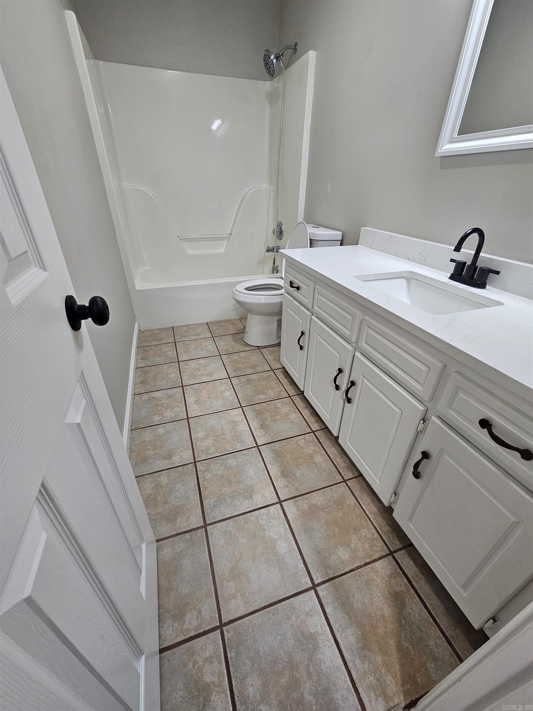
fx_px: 267
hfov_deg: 89.9
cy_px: 356
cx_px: 266
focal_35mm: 13
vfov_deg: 106.2
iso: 160
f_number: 2.2
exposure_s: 1/60
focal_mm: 2.2
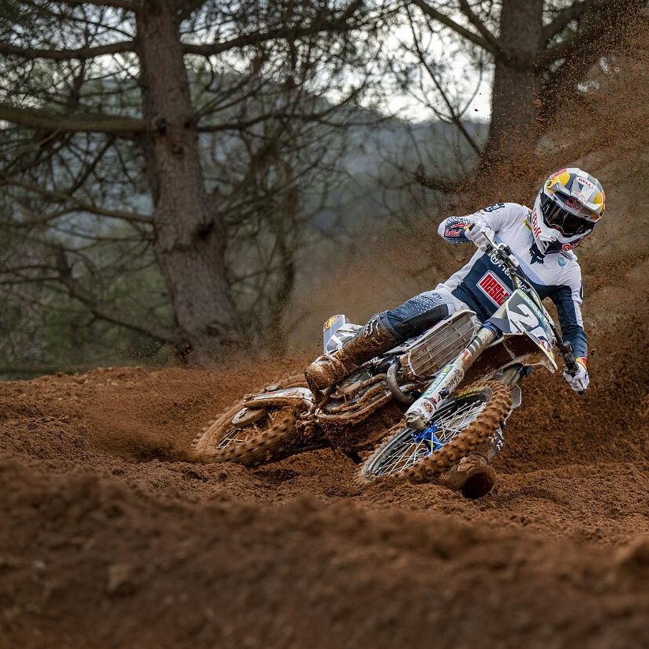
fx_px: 4476
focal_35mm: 211
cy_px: 324
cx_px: 487
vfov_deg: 8.3
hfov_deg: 8.3
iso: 320
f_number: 4.5
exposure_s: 1/1250
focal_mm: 165
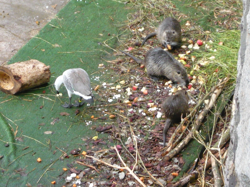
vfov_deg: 9.3
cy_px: 94
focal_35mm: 160
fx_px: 1156
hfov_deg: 12.3
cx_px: 125
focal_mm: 16.5
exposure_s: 1/60
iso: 400
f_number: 5.1
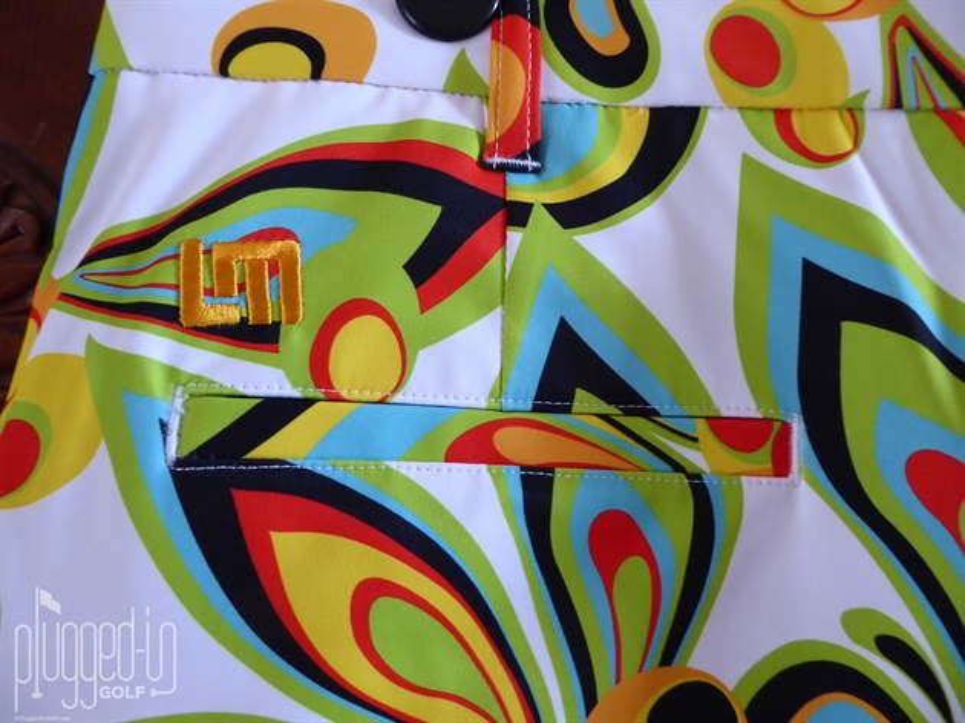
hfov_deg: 69.4
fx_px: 697
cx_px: 482
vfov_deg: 54.8
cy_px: 362
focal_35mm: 25
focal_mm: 4.3
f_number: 3.3
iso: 400
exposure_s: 1/10
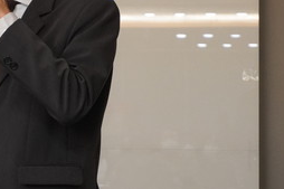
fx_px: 1395
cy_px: 26
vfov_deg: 7.7
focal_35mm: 177
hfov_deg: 11.6
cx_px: 44
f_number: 5.6
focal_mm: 50
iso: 2500
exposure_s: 1/60
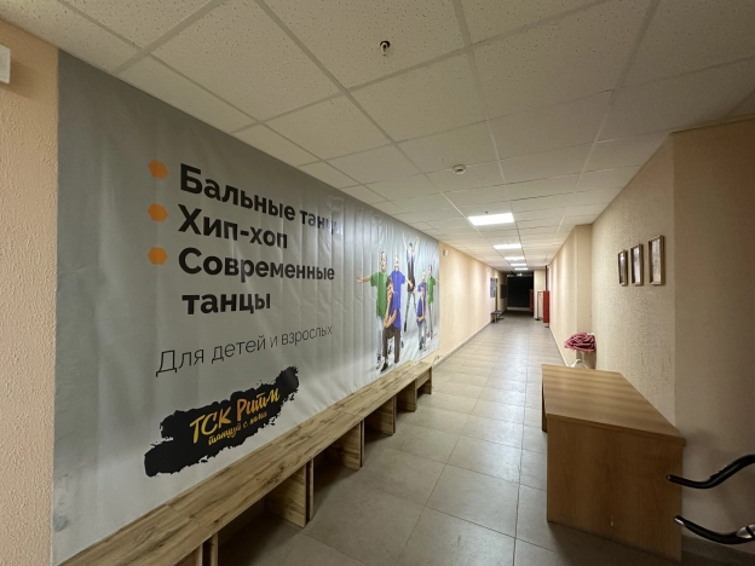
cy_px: 283
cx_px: 378
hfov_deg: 102.1
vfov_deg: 85.7
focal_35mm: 14
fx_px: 305
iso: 500
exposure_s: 1/50
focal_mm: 2.22
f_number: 2.2
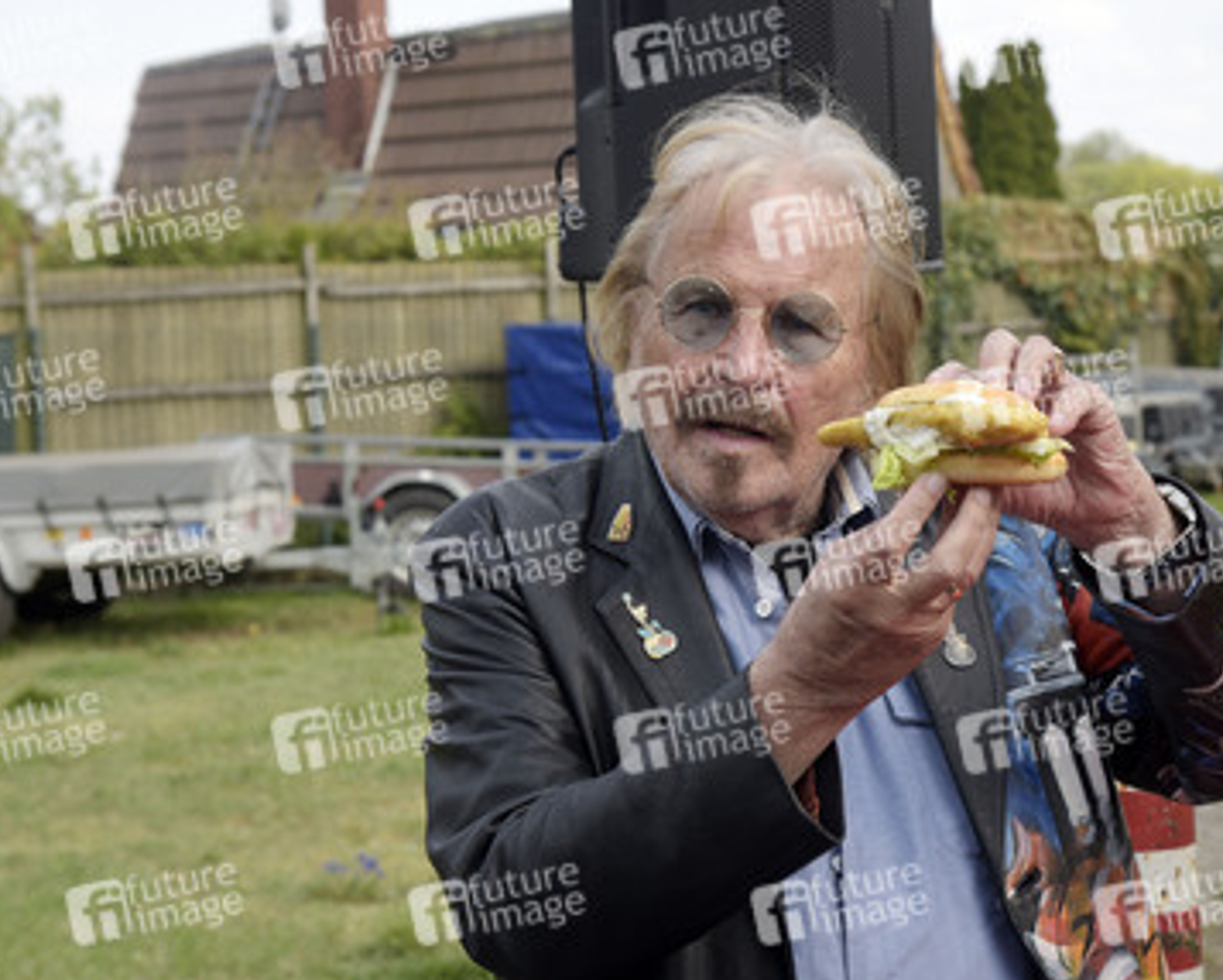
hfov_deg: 24.7
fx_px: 2789
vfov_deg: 19.9
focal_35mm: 77
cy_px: 476
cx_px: 749
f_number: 7.1
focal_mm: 65
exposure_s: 1/500
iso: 500
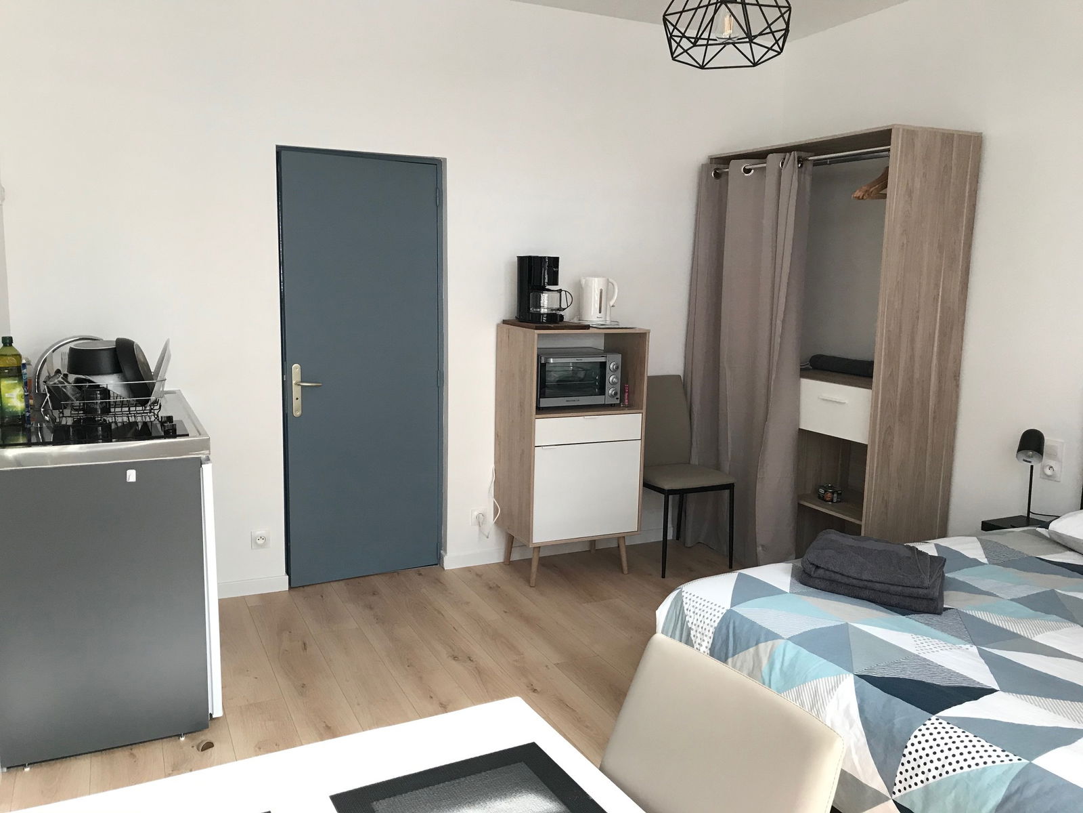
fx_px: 876
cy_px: 406
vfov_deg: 49.7
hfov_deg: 63.4
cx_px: 542
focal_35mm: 28
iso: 32
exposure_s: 1/33
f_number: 1.8
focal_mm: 3.99
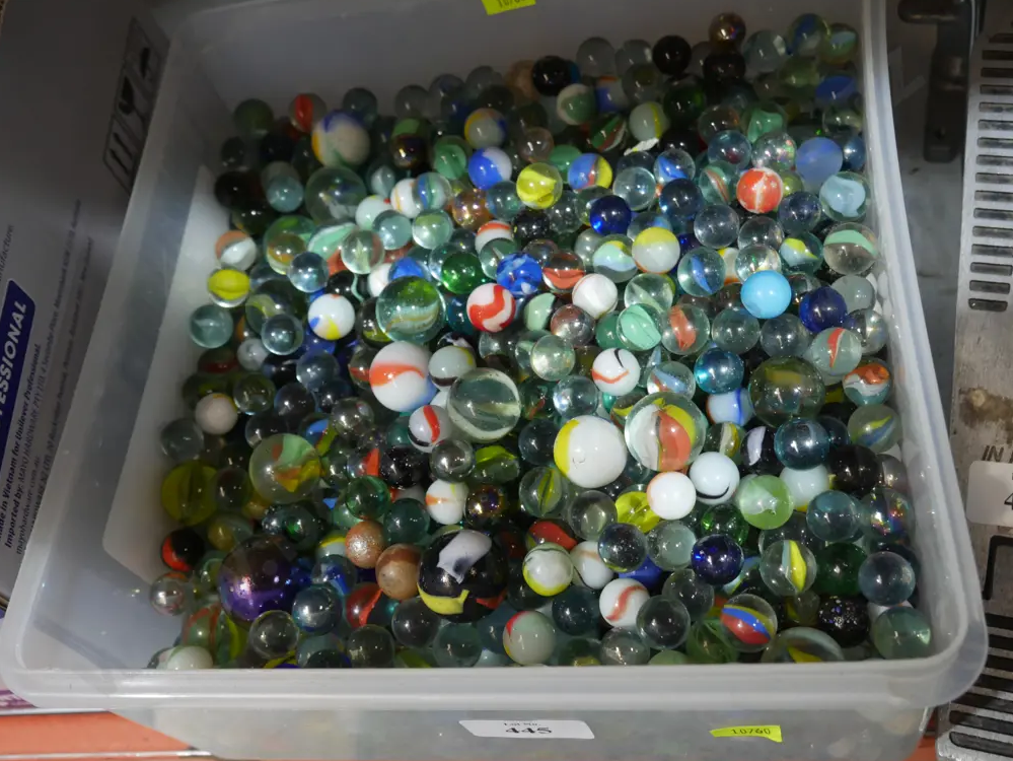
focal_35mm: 41
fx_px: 1200
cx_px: 497
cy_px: 376
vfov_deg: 35.2
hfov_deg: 45.8
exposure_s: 1/60
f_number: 4.4
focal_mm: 20
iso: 800
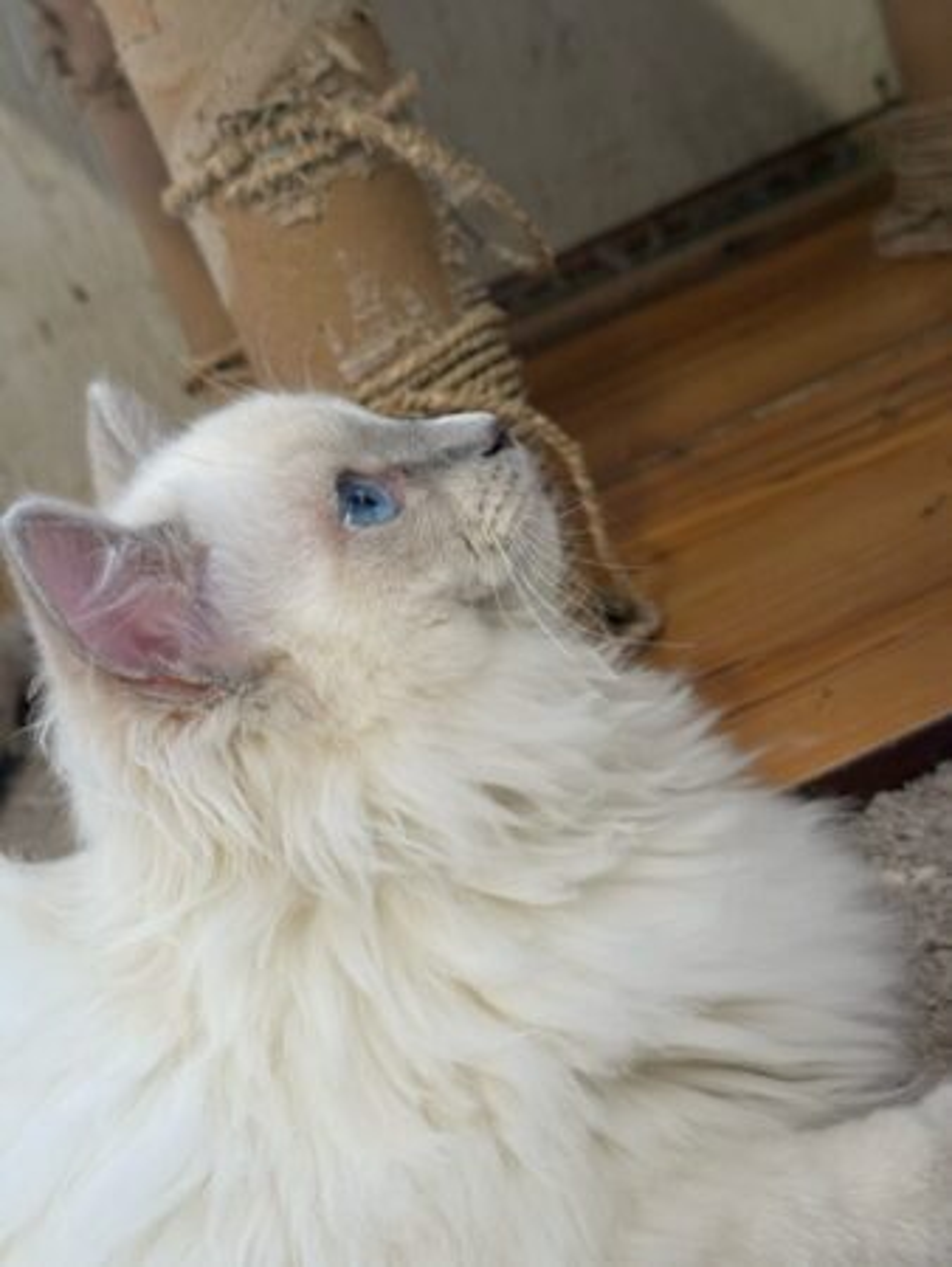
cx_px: 476
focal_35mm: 48
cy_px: 634
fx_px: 1758
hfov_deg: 30.3
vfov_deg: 39.6
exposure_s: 1/60
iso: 200
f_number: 1.78
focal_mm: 6.76
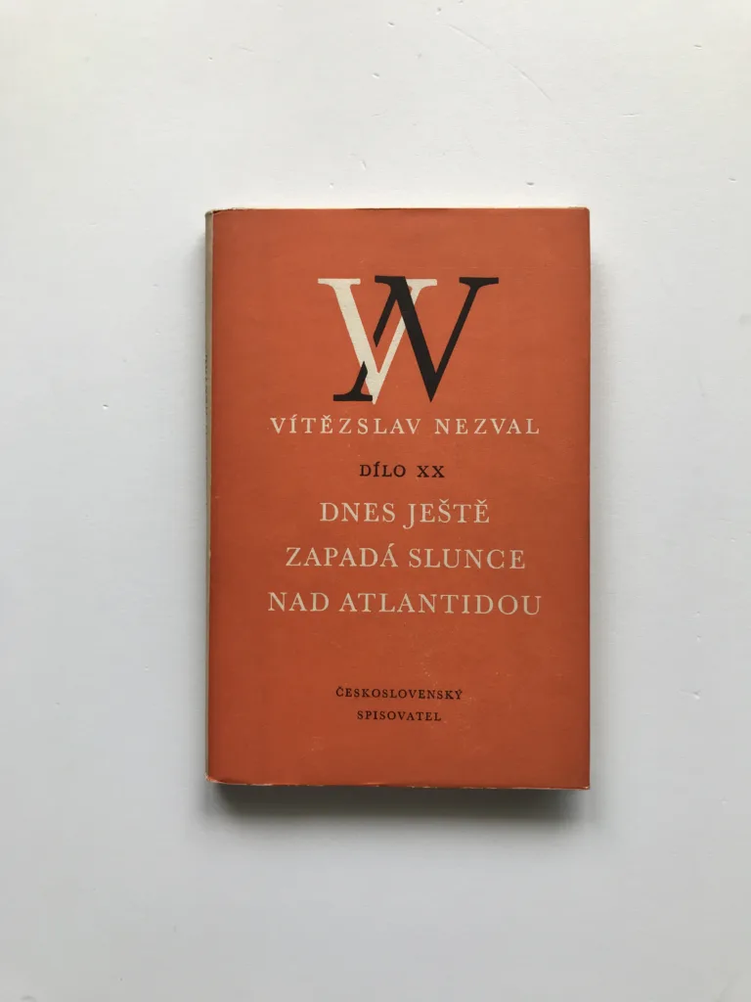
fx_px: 810
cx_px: 376
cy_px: 501
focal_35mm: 28
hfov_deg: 49.7
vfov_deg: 63.4
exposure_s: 1/100
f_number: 1.8
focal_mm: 3.99
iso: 25
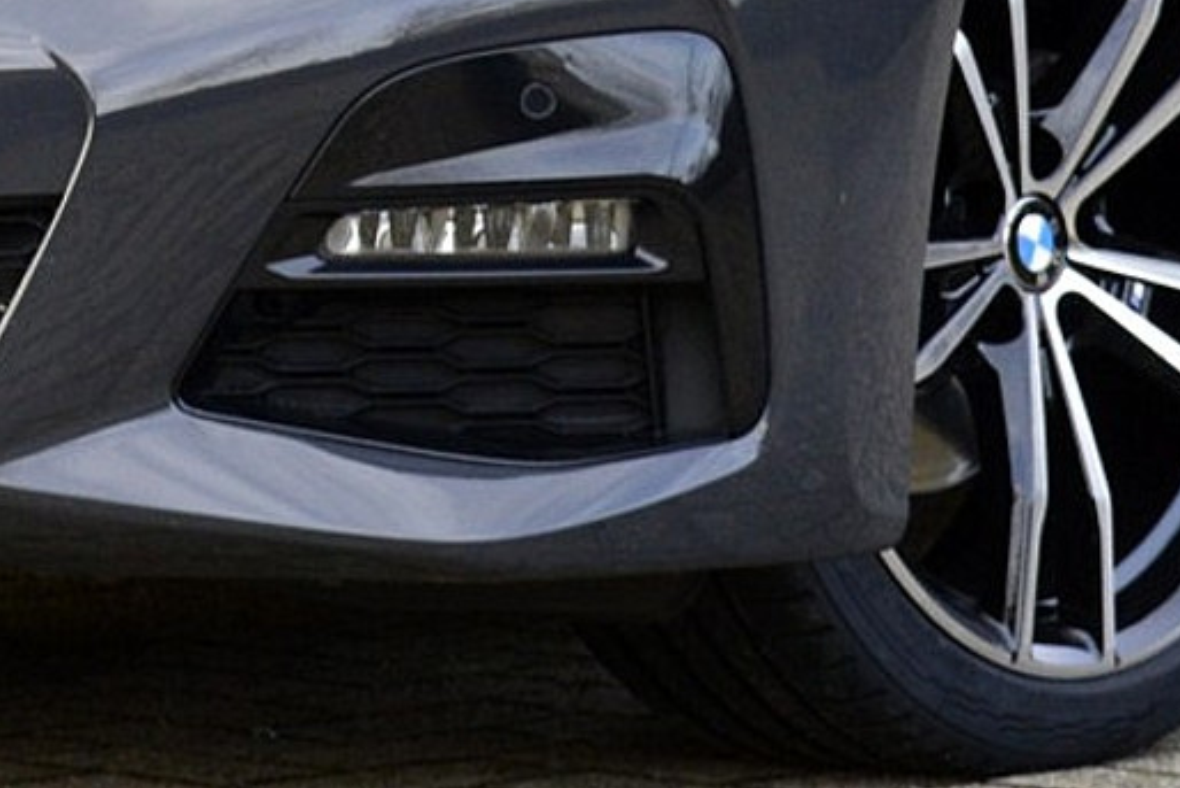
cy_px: -338
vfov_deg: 6.4
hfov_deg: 9.6
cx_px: 18
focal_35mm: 213
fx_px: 6983
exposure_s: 1/60
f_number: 8
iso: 800
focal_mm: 38
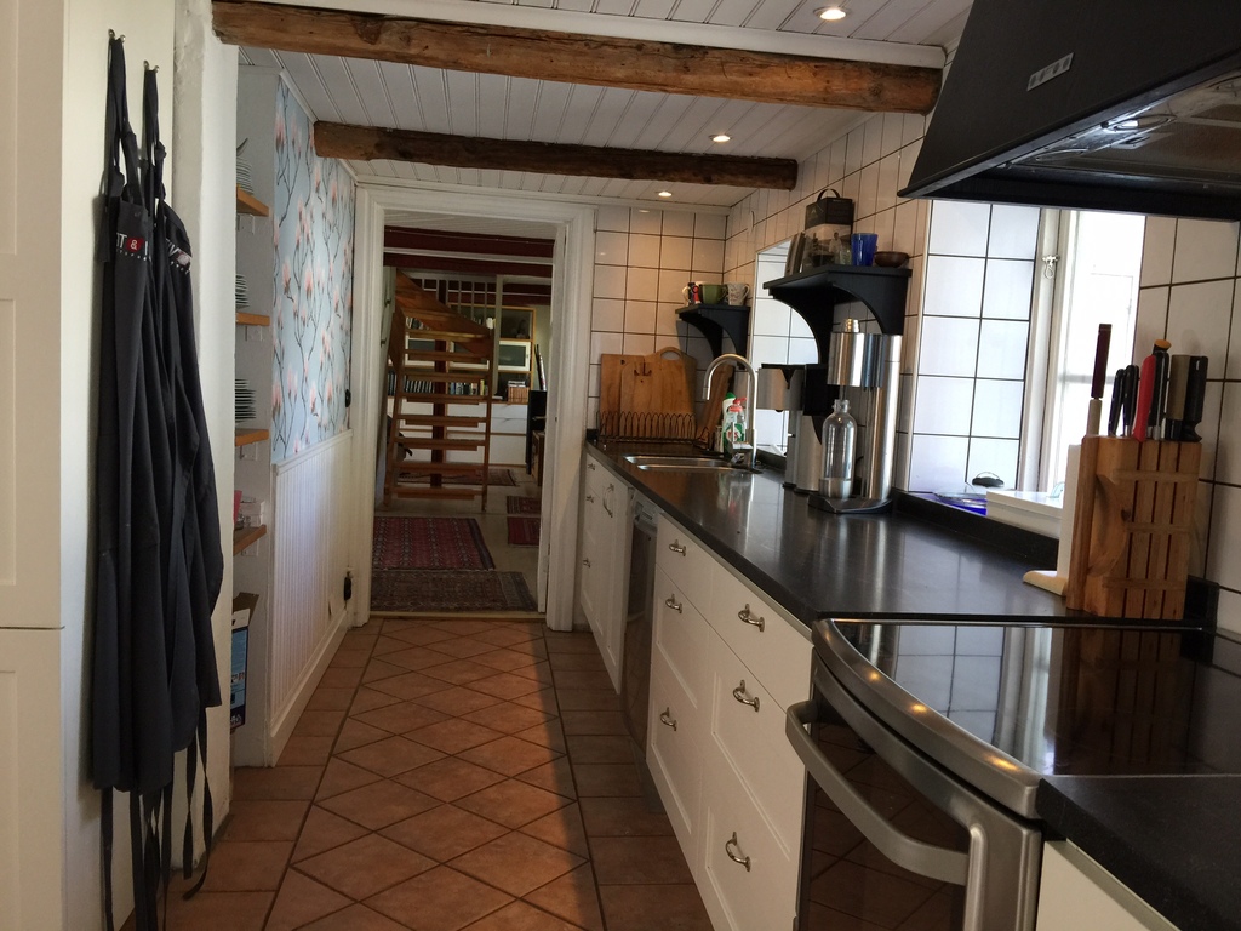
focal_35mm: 29
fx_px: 1040
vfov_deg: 48.2
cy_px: 466
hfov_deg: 61.7
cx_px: 620
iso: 50
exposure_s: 1/30
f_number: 2.2
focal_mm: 4.15
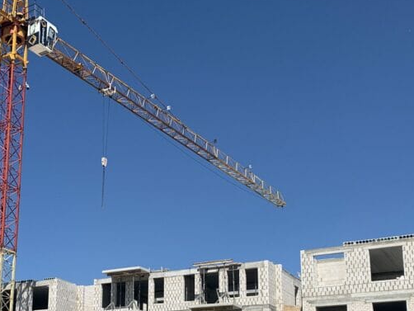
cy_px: 278
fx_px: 634
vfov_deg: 26.6
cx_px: 128
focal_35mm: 53
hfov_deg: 35.7
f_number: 1.8
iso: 25
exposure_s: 1/3185
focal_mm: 4.25
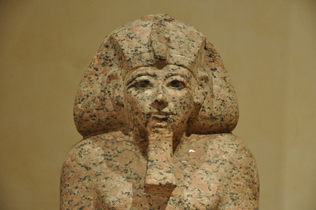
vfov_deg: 13.0
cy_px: 105
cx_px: 158
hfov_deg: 19.5
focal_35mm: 105
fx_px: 920
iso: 1000
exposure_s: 1/40
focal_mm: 70
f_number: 5
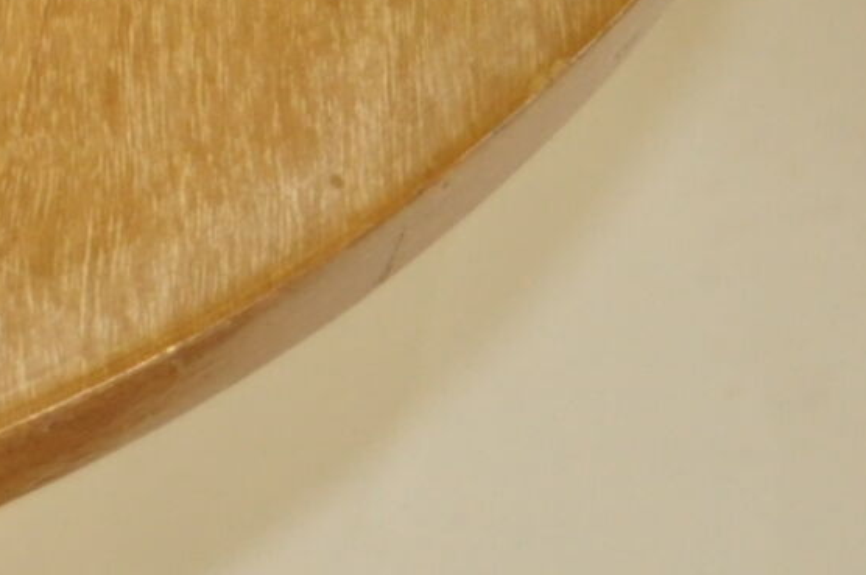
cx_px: -892
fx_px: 4588
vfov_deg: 6.9
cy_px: -653
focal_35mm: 191
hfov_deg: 10.0
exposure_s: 1/20
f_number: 4
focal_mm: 22
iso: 800
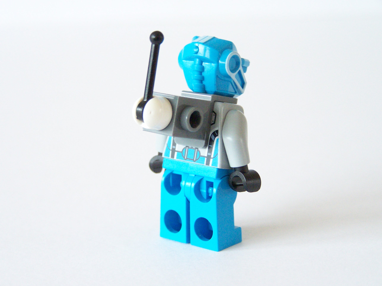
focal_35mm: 94
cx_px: 191
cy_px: 143
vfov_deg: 15.7
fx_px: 1037
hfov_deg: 20.9
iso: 400
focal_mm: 15.6
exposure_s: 1/20
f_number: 3.2
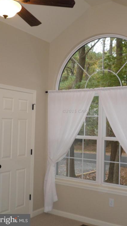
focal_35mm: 40
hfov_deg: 29.6
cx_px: 79
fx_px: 239
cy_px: 111
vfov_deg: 50.5
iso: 240
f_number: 3
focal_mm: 6.5
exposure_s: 1/45
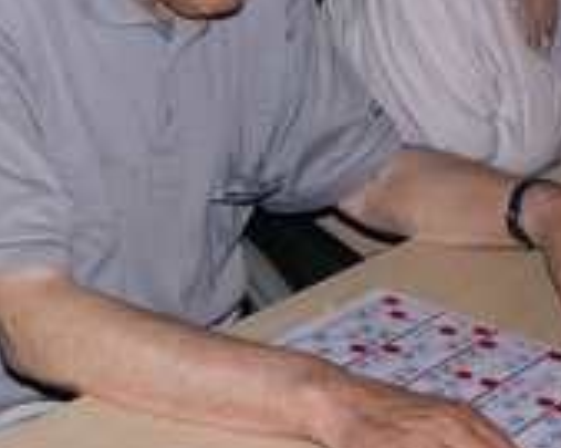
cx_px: 33
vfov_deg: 11.9
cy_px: 232
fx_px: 2157
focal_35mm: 130
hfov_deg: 14.6
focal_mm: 26
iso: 400
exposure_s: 1/60
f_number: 5.6
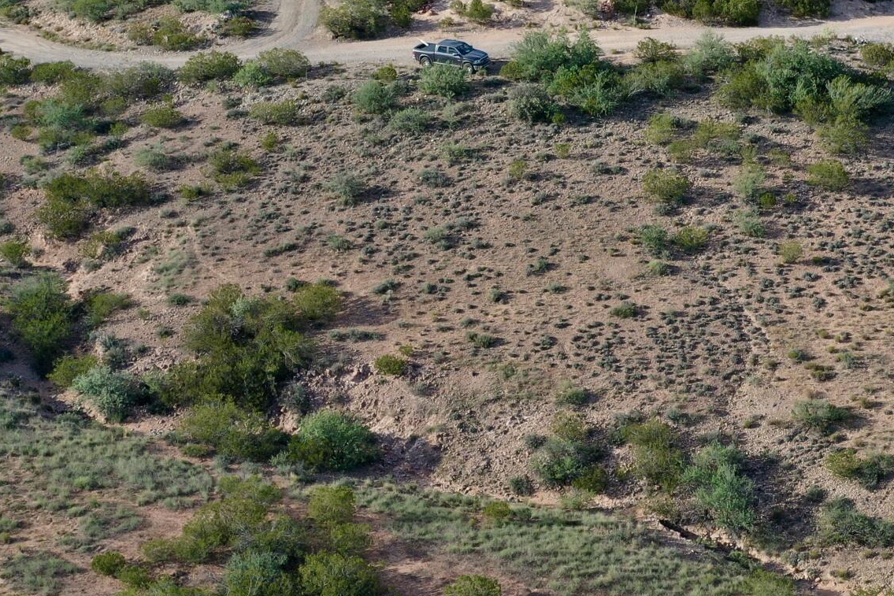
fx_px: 1838
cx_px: 768
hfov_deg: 26.6
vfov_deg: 18.4
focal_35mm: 74
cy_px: 391
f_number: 5.6
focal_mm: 10.26
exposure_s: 1/320
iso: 100
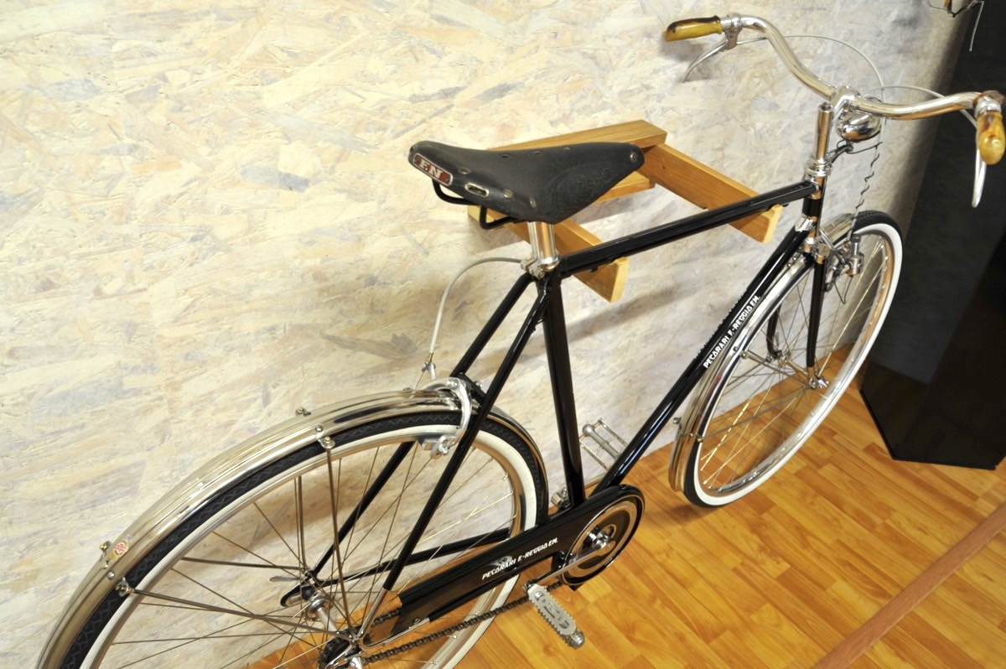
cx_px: 503
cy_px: 334
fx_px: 782
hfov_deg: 65.5
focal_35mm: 28
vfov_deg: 46.3
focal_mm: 28
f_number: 11
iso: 800
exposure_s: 1/2
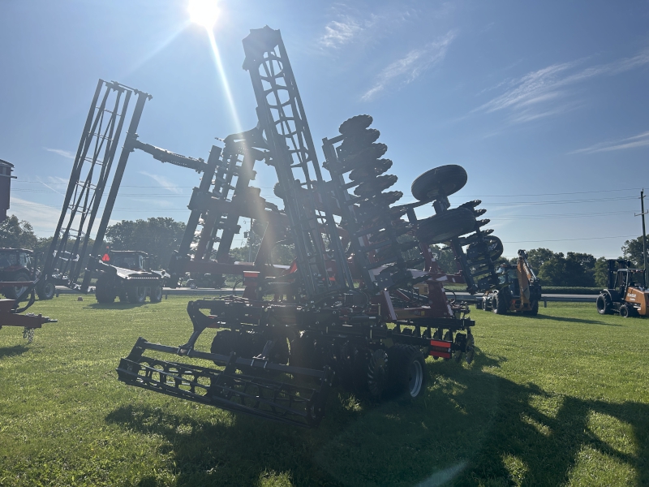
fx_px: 487
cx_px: 324
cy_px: 244
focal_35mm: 26
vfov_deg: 53.1
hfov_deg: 67.3
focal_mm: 5.7
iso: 50
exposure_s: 1/10309
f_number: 1.5
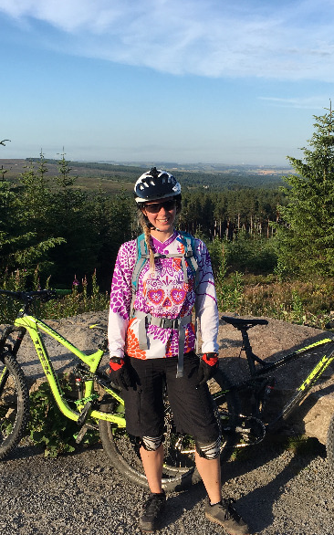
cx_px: 190
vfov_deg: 47.2
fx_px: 612
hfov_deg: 30.5
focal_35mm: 42
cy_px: 271
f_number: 2.2
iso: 25
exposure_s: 1/1099
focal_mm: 4.15
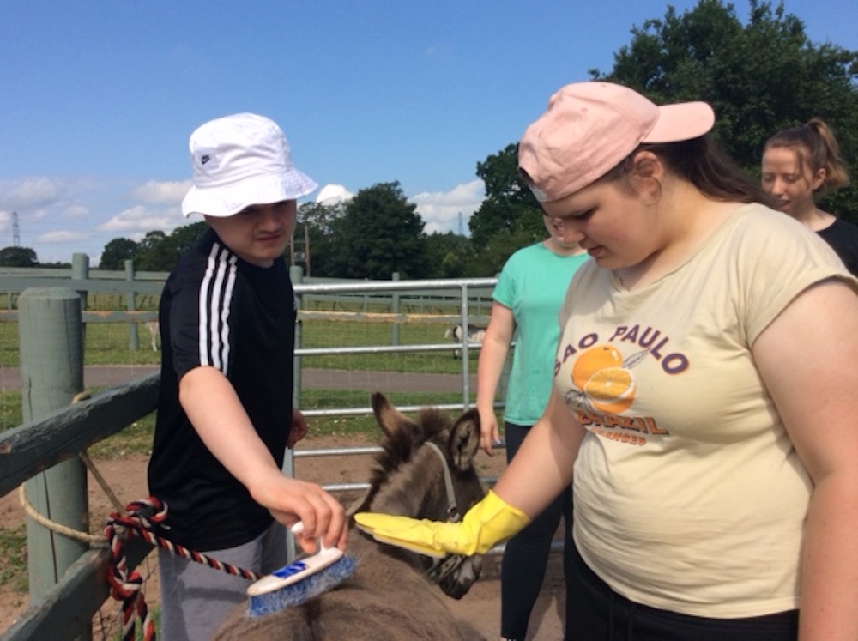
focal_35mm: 32
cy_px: 320
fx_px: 792
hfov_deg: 56.9
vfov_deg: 44.1
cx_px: 429
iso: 32
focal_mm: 3.3
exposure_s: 1/1546
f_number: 2.4
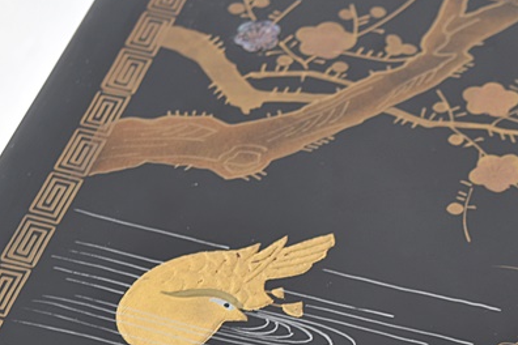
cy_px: 352
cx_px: 398
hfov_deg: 13.0
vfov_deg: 8.7
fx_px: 2259
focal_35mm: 157
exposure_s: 1/2.5
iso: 200
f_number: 5.6
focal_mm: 46
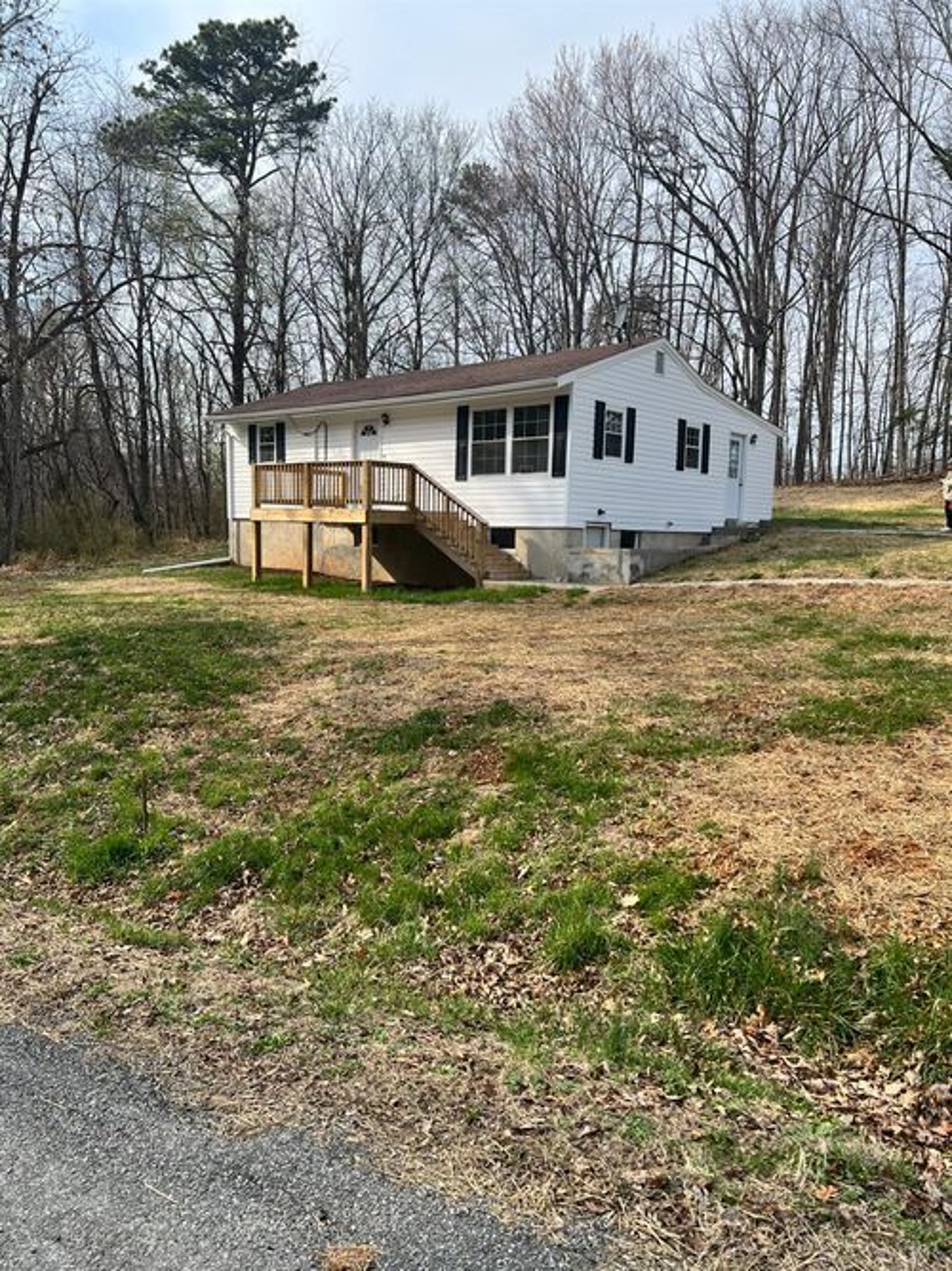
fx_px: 954
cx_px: 476
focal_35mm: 26
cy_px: 636
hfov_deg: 53.0
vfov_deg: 67.3
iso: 50
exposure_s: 1/2165
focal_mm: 5.7
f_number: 1.5
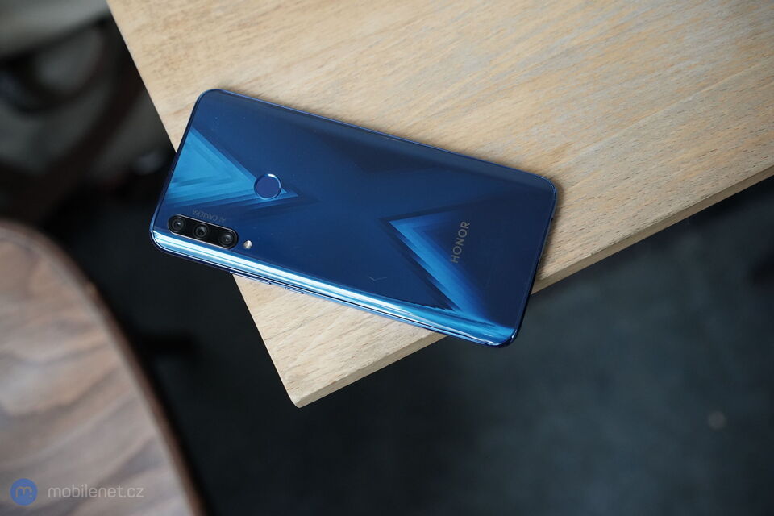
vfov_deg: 24.6
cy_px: 258
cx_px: 387
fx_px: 1182
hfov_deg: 36.2
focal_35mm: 55
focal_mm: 55
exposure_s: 1/250
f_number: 4
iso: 5000
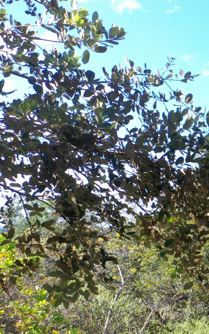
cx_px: 369
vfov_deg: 30.4
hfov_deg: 16.5
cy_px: 228
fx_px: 611
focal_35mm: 67
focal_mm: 10.26
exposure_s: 1/200
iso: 100
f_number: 4.5
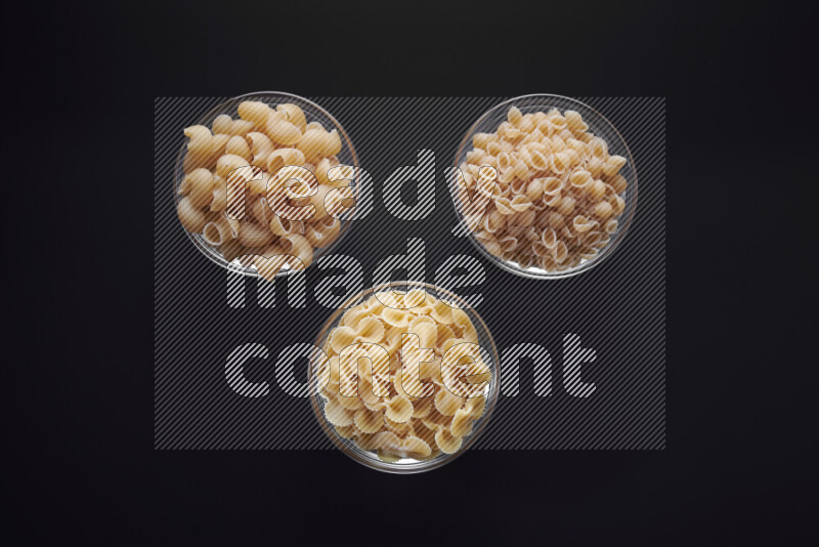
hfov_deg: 39.6
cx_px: 410
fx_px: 1138
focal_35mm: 50
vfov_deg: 27.0
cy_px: 274
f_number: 8
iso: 100
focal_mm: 50
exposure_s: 1/100
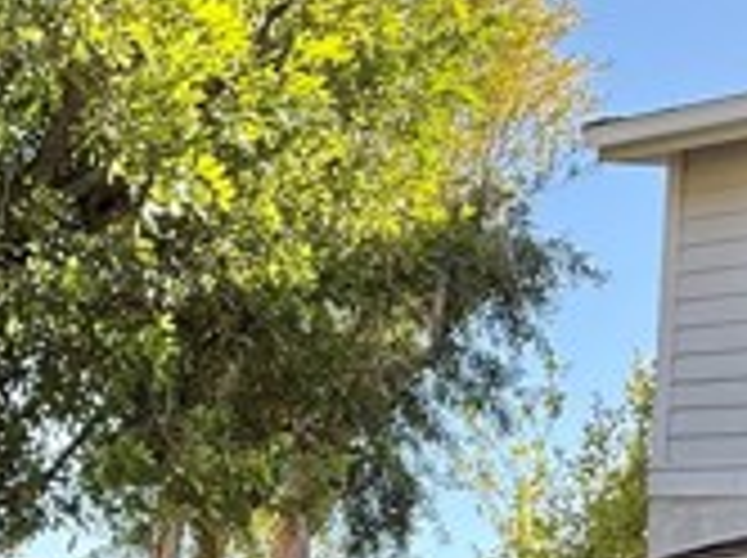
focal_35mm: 54
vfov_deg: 25.7
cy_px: 544
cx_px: 40
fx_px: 1164
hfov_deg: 33.3
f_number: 2.2
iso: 64
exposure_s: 1/312
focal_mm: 2.22
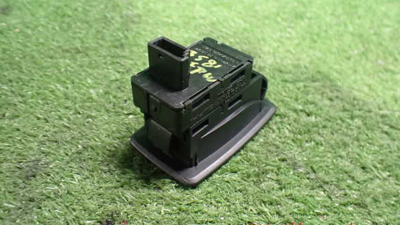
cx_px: 200
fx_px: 350
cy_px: 87
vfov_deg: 35.5
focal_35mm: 33
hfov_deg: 59.5
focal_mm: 5.4
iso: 1250
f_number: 2.3
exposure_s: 1/30
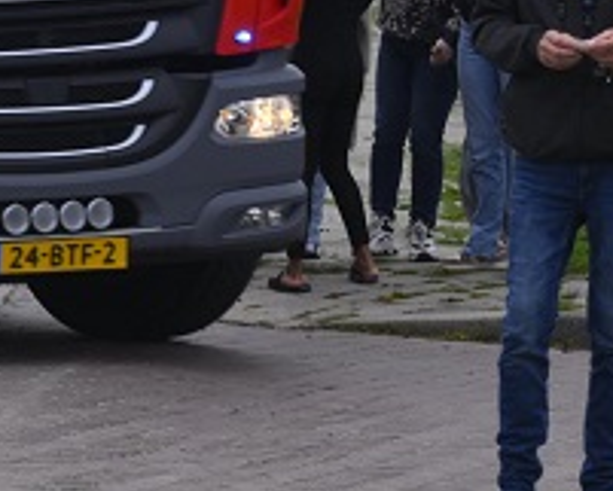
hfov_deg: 4.0
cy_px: -339
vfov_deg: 3.2
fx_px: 8622
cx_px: -448
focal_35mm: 475
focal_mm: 102
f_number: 5.6
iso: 200
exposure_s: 1/320
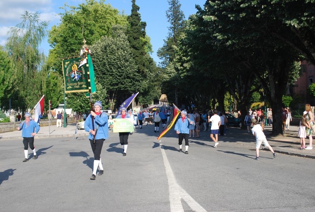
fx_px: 368
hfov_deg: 46.3
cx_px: 158
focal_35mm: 42
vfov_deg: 32.0
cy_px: 106
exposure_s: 1/200
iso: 100
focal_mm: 28
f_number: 7.1
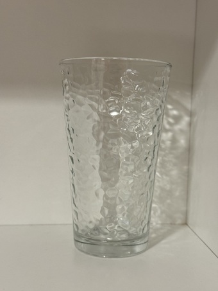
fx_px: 403
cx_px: 109
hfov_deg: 30.3
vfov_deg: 39.6
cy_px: 146
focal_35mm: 48
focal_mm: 6.76
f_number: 1.78
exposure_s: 1/60
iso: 250
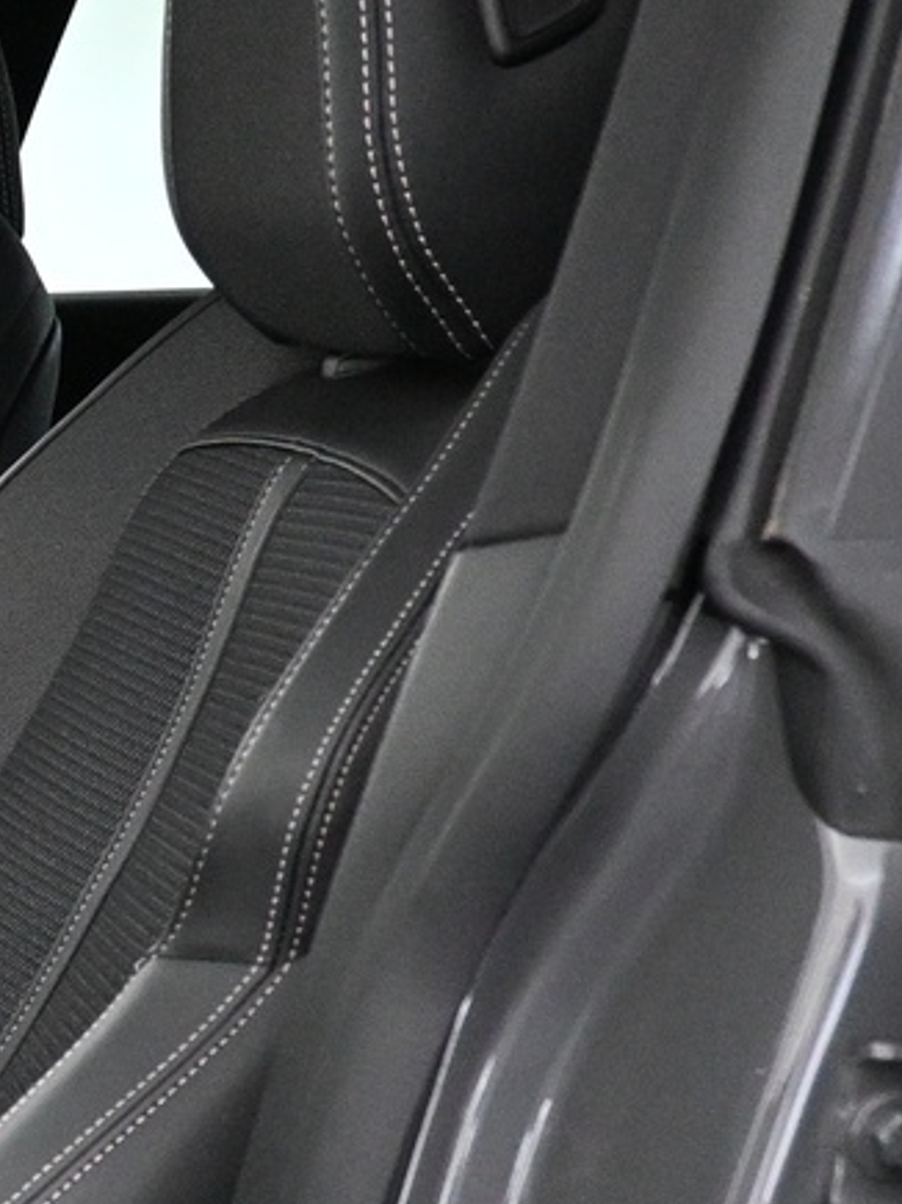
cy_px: 1010
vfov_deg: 22.4
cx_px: -927
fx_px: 2989
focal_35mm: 86
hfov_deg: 14.2
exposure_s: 1/60
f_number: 3.5
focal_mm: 16
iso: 4000
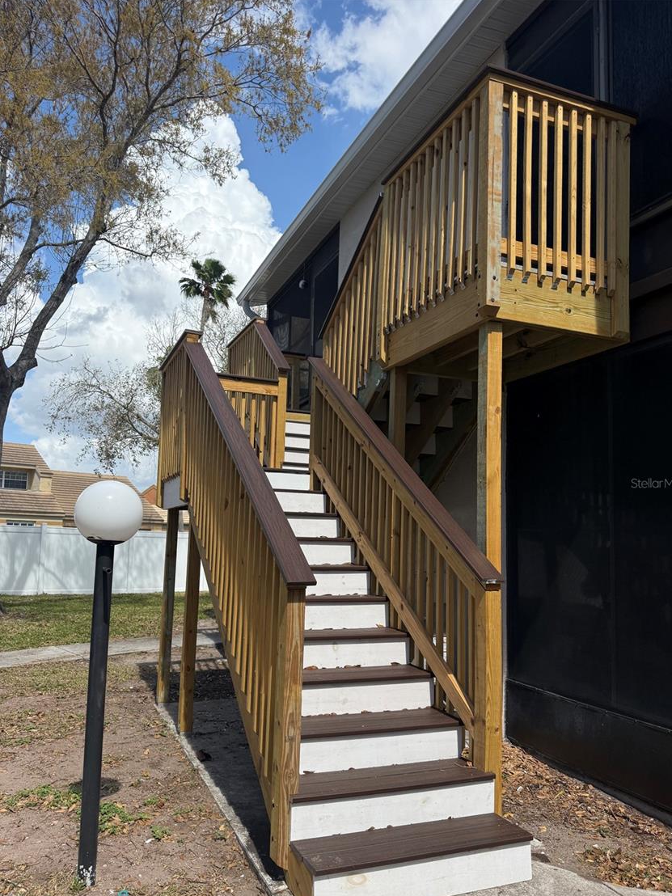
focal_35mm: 26
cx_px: 324
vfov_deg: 67.2
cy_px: 483
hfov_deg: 53.1
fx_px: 673
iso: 100
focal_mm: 6.76
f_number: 1.78
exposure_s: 1/5319
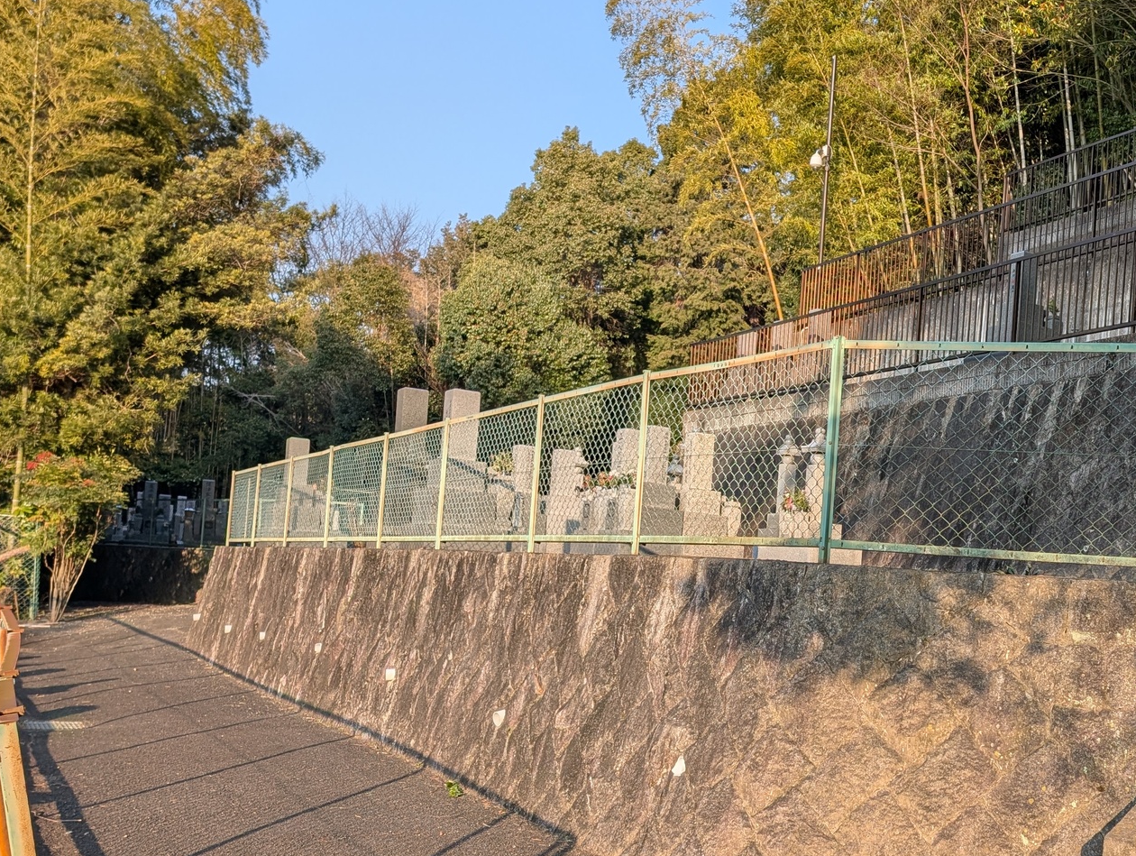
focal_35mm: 39
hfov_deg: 45.5
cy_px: 563
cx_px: 902
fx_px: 1282
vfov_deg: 36.6
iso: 22
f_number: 1.68
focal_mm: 6.9
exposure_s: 1/351
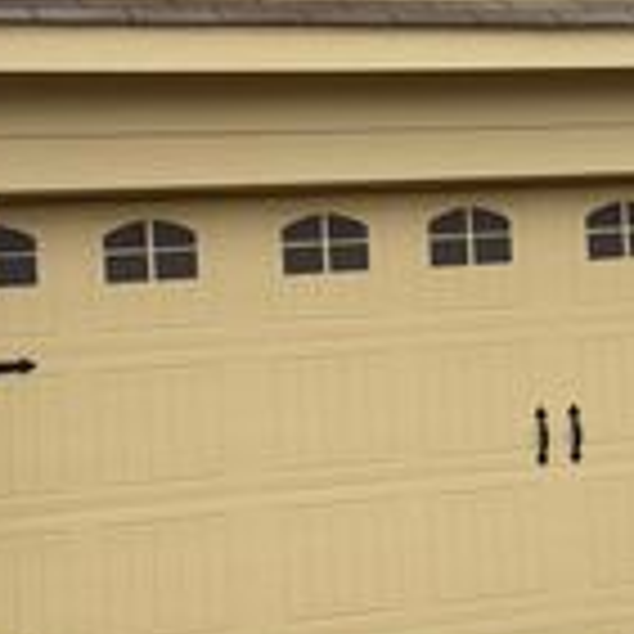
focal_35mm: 75
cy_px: 245
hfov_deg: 23.0
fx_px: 1554
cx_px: 270
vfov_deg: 23.0
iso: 64
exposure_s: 1/182
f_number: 1.78
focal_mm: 6.76
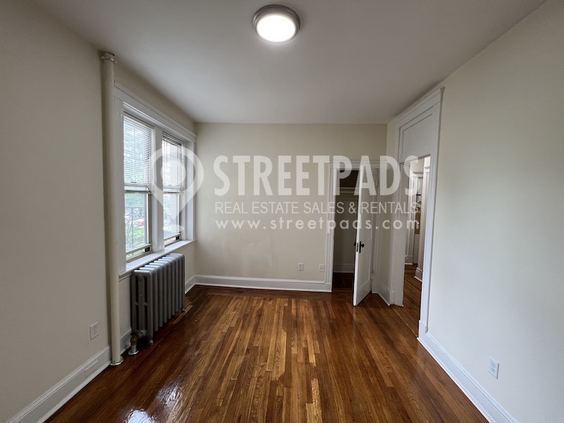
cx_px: 282
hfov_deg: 106.2
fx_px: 212
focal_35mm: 13
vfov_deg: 89.9
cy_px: 212
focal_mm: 1.57
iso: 200
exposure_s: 1/120
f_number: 1.8
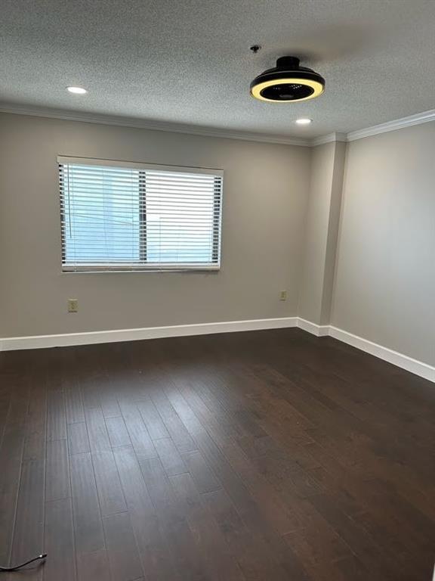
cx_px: 218
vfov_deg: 71.6
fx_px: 402
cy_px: 290
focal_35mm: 24
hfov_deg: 56.8
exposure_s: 1/120
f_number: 1.78
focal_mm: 6.86
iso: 160
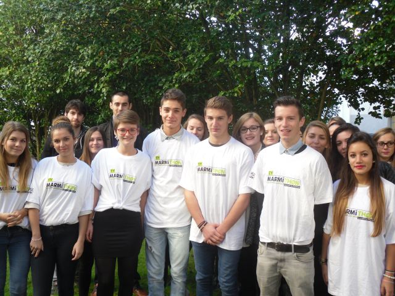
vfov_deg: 40.7
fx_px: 399
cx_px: 198
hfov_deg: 52.6
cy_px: 148
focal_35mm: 35
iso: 100
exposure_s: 1/51
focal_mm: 6.3
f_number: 3
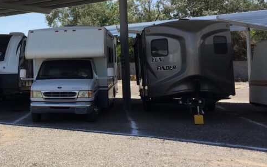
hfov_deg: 31.2
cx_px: 20
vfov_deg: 20.9
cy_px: 57
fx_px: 451
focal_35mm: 62
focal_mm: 4.15
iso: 32
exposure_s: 1/1799
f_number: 2.2
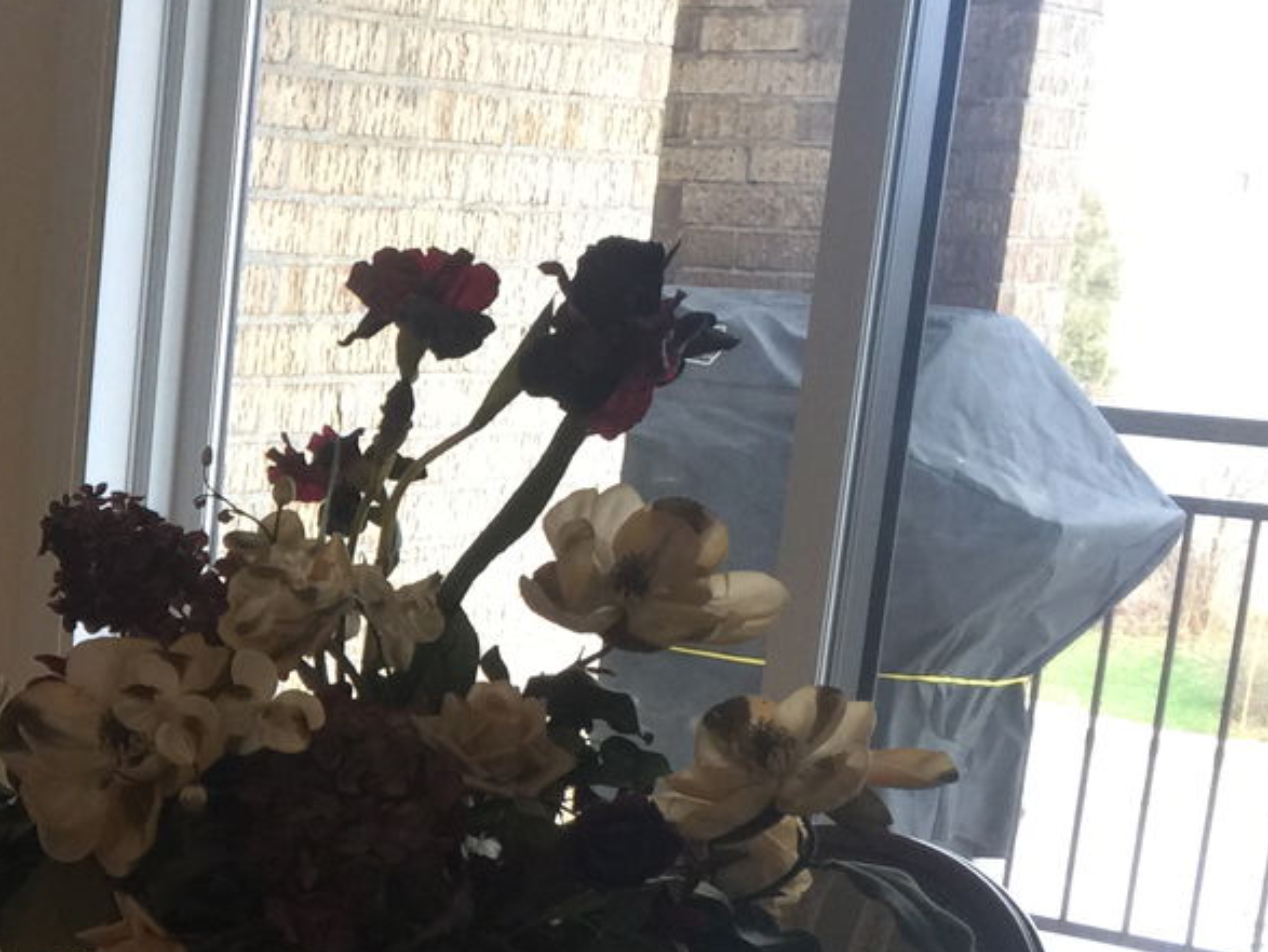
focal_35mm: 79
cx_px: -343
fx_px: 2896
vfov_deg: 18.4
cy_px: 840
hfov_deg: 22.3
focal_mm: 4.15
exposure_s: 1/30
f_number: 2.2
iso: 50
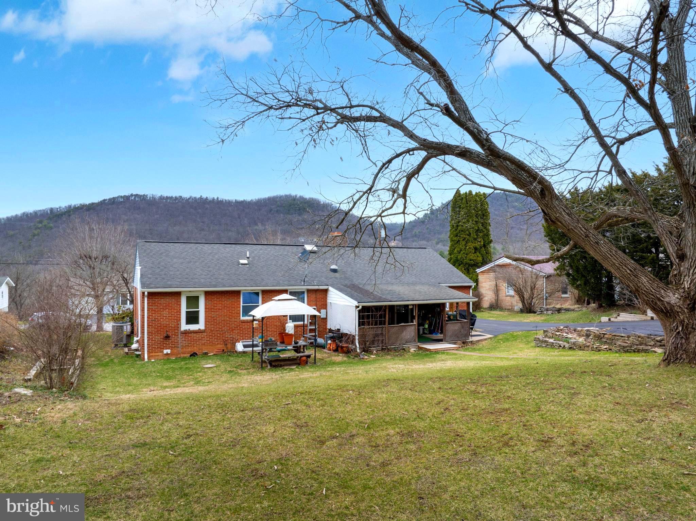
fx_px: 482
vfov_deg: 56.8
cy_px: 260
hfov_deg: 71.6
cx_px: 348
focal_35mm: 24
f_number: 7.1
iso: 100
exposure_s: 1/60
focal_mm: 12.29
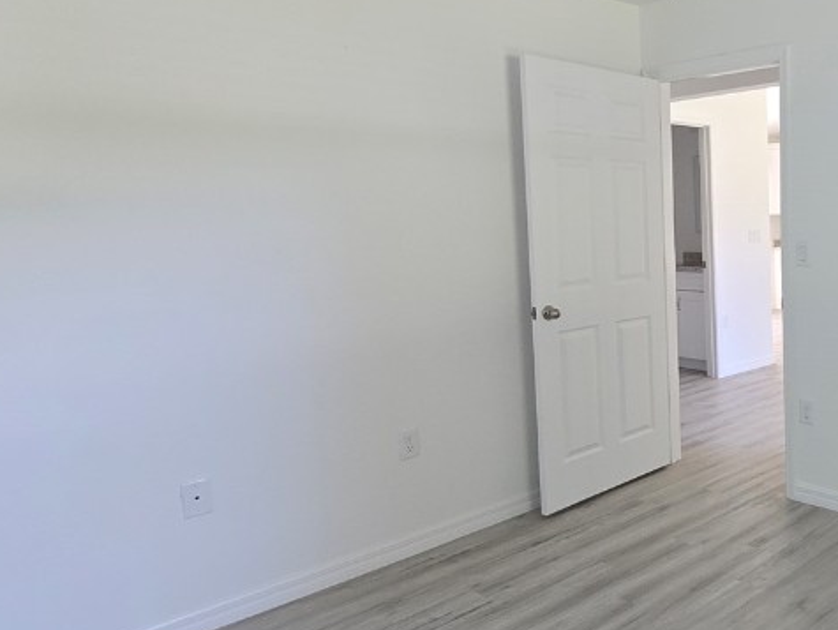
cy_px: 286
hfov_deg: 53.2
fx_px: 678
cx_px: 794
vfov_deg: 49.7
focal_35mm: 28
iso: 200
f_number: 2.2
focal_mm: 2.2
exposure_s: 1/60
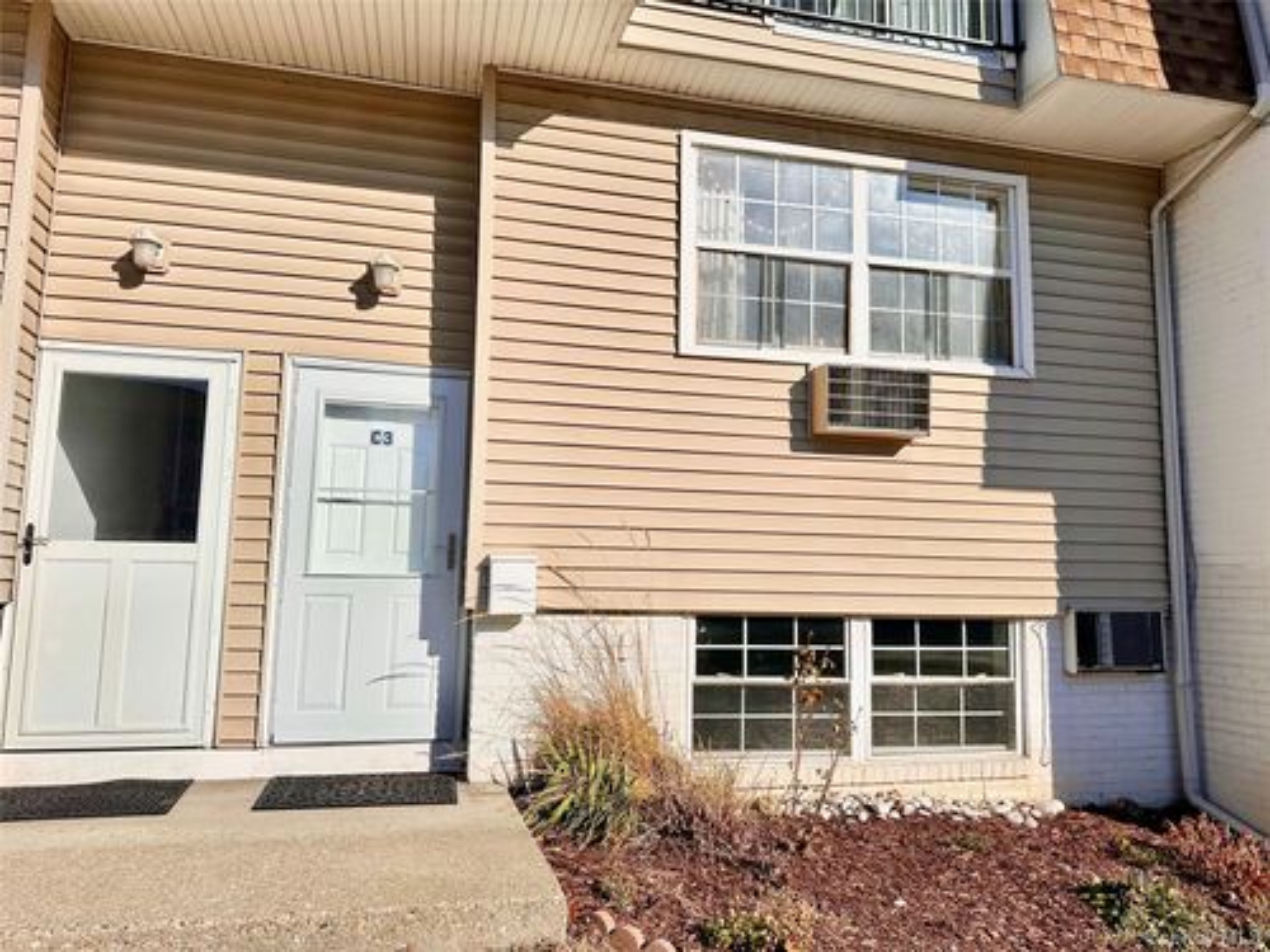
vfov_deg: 56.8
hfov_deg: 71.6
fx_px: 881
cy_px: 476
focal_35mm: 24
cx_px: 635
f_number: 1.78
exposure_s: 1/13699
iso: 80
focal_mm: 6.86
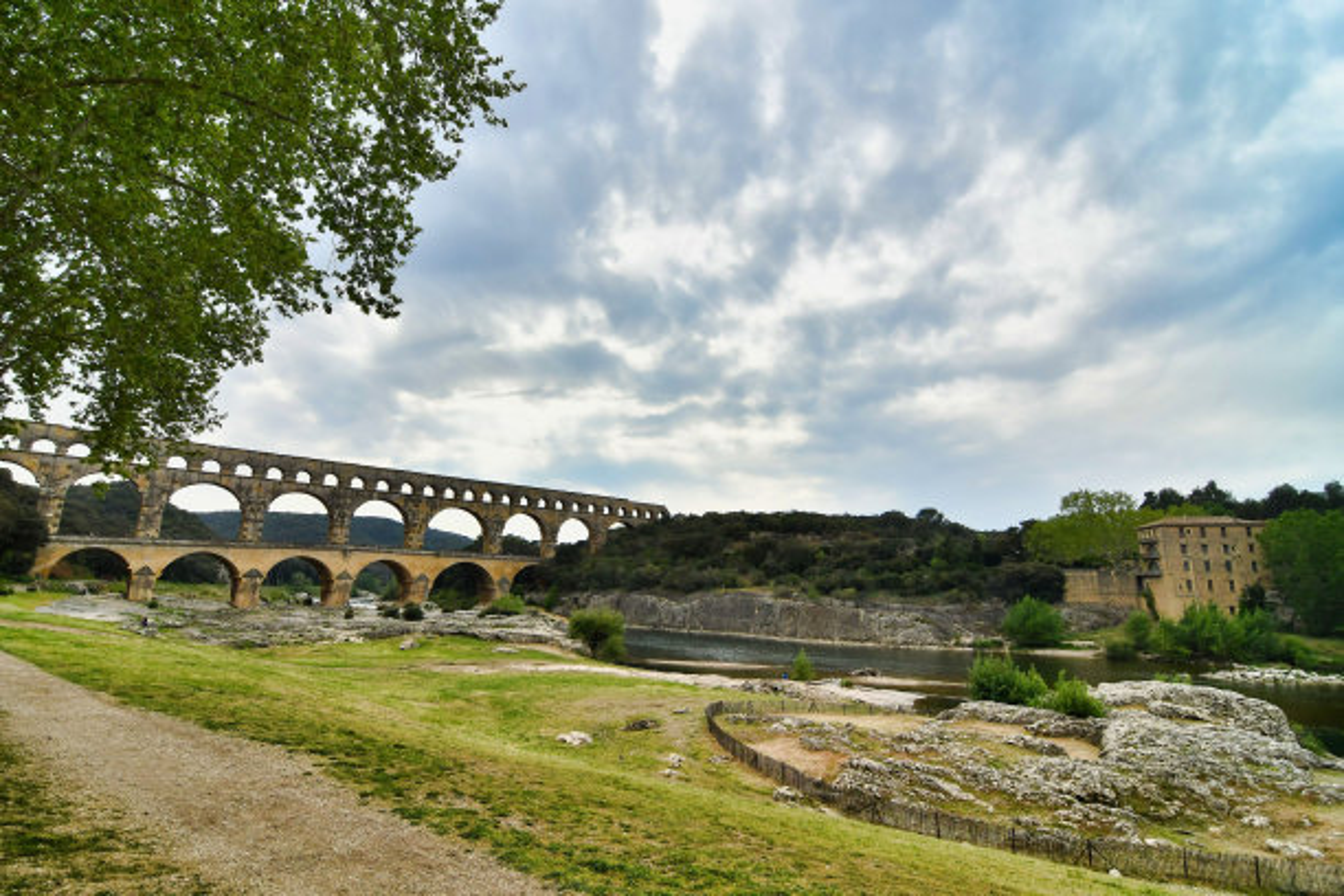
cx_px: 672
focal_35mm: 16
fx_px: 597
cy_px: 448
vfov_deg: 73.7
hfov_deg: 96.7
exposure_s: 1/800
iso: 400
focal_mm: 11
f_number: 7.1
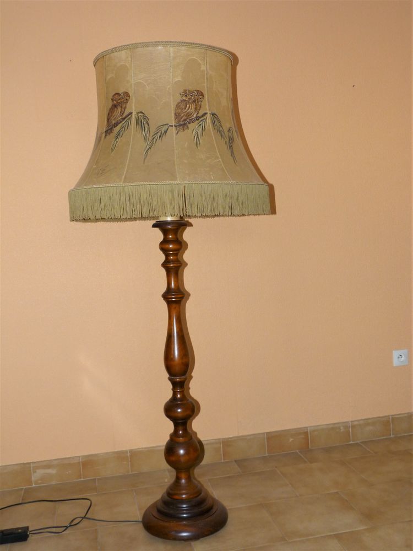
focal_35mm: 37
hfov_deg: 38.7
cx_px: 206
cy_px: 276
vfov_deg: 50.1
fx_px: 589
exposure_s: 1/60
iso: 160
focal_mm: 6.7
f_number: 3.1
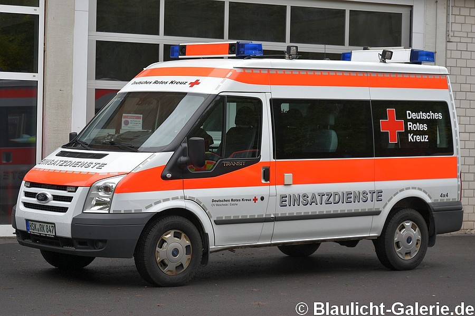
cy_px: 158
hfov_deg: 23.9
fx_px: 1121
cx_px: 238
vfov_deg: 16.1
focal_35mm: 85
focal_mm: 85
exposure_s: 1/160
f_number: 6.3
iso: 400
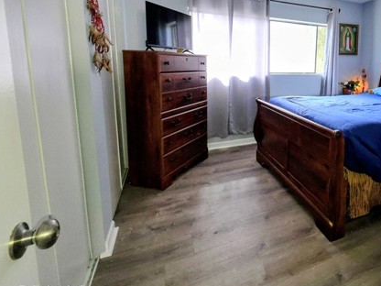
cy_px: 87
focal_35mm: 20
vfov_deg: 63.6
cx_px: 285
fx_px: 220
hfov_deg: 75.9
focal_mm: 2.2
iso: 160
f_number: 1.9
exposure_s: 1/60
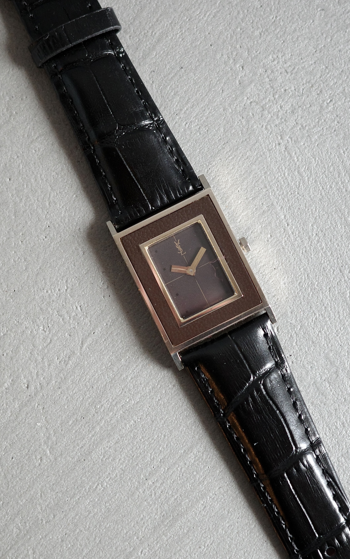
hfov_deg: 26.3
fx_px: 748
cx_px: 200
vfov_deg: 41.1
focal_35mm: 49
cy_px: 281
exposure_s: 1/125
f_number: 2.8
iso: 800
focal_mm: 26
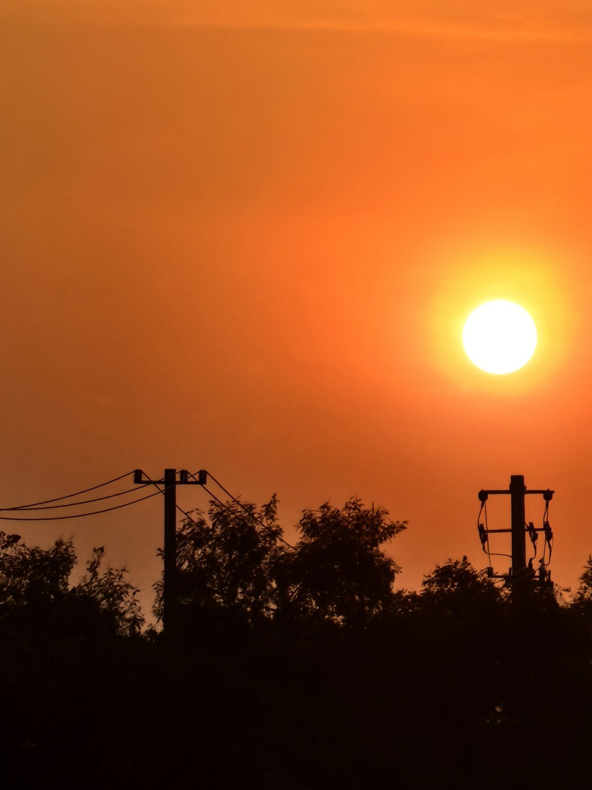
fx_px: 7801
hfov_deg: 4.3
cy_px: 283
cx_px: 384
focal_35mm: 342
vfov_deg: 5.8
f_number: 2.1
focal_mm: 15
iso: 50
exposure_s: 1/10000
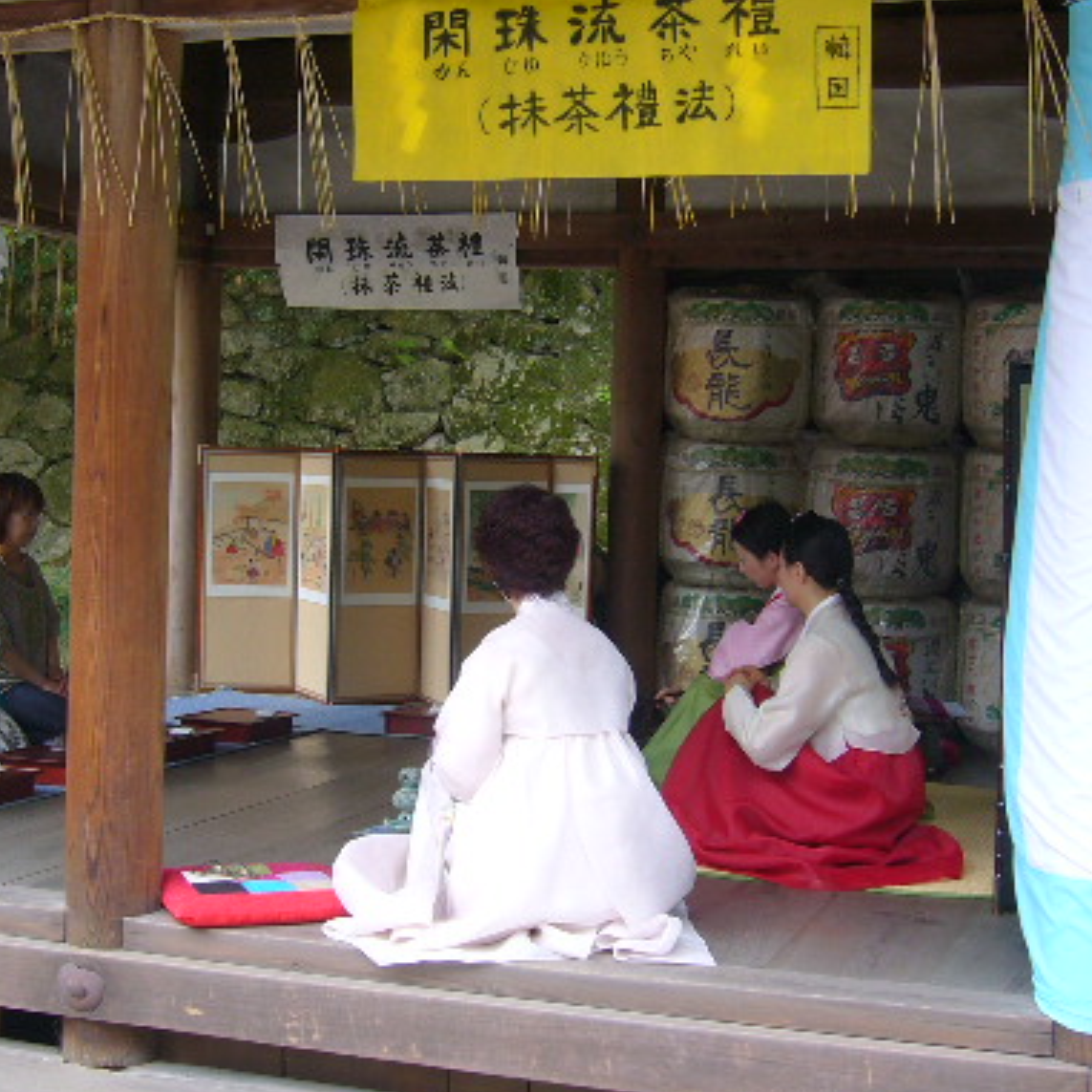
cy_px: 470
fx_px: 1856
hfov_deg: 32.7
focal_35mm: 52
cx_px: 427
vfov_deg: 32.7
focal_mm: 5.8
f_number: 2.8
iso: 80
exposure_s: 1/60
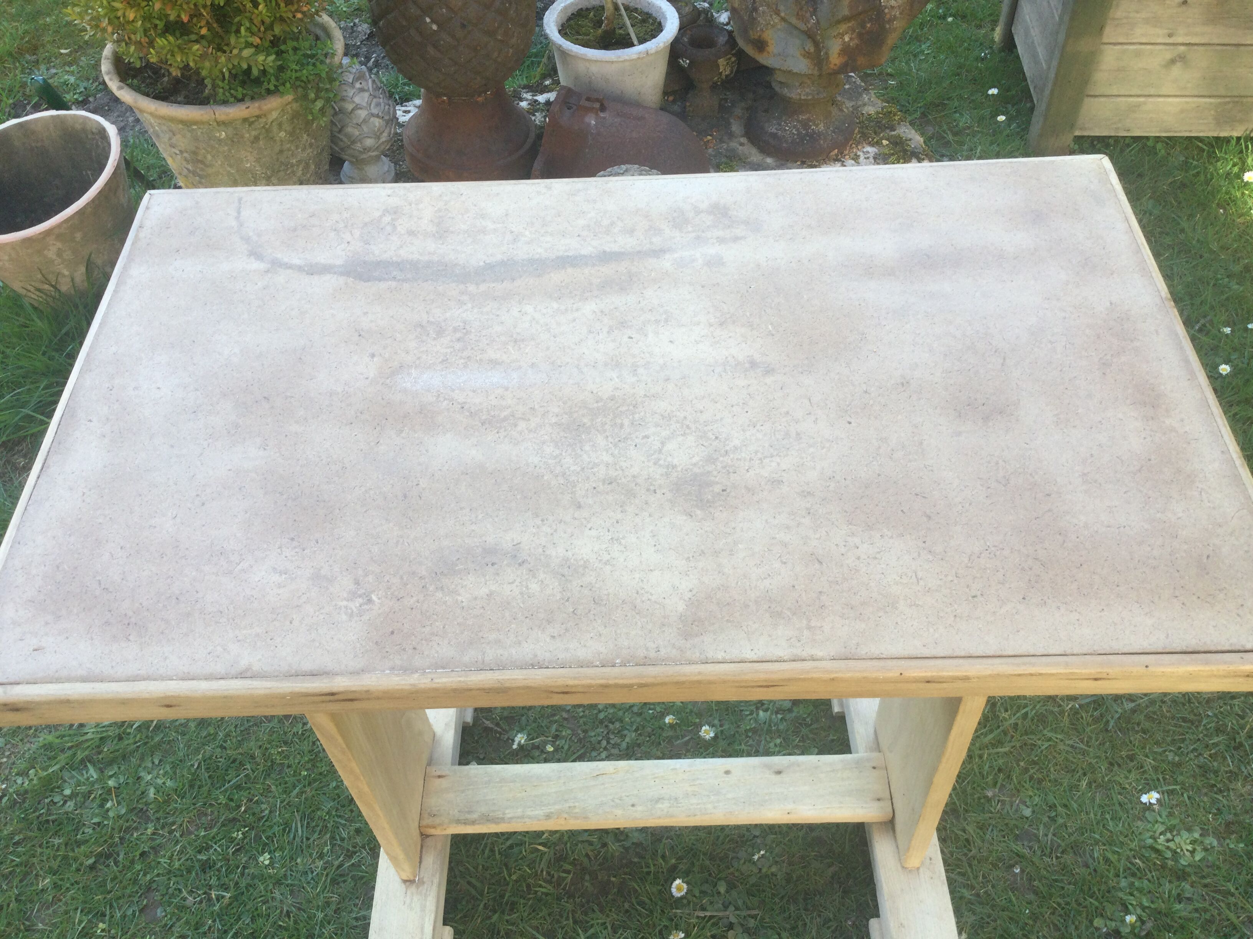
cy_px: 470
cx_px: 626
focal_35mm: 31
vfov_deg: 45.4
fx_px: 1122
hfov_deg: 58.4
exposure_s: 1/144
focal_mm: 3.3
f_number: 2.4
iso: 25
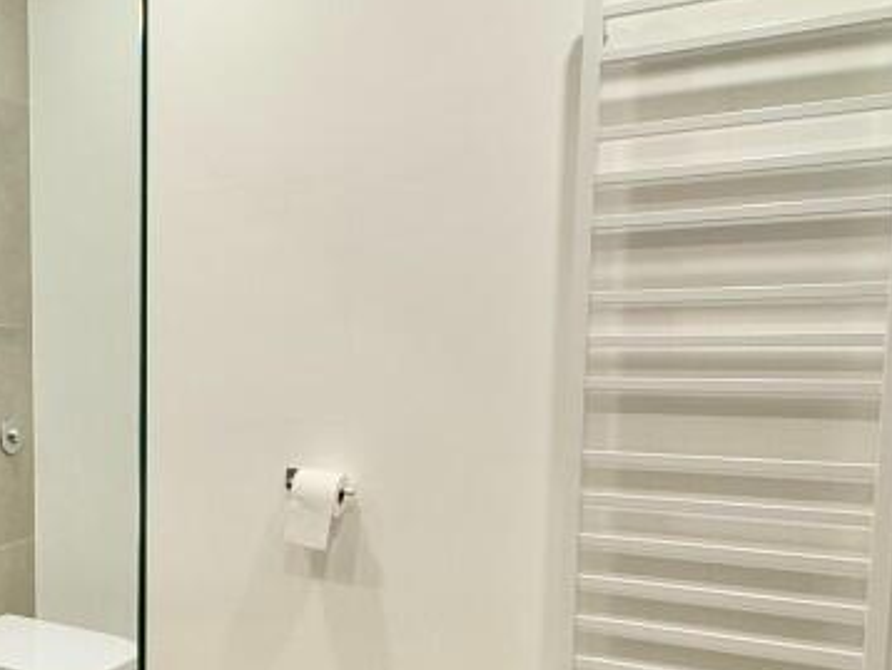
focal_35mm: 40
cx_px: 25
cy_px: 453
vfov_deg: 35.6
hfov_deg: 41.4
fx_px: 1031
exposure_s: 1/50
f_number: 2.2
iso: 160
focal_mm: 2.22
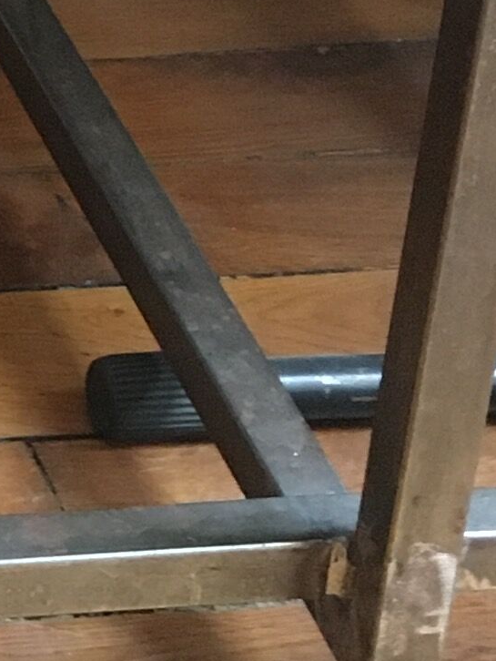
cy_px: -310
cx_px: -862
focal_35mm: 161
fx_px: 3074
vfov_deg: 11.8
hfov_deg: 8.2
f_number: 2.2
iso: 200
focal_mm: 4.15
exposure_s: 1/17
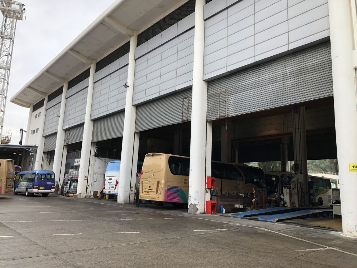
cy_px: 134
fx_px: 289
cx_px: 178
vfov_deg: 49.7
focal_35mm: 28
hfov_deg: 63.4
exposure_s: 1/463
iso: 20
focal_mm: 3.99
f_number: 1.8
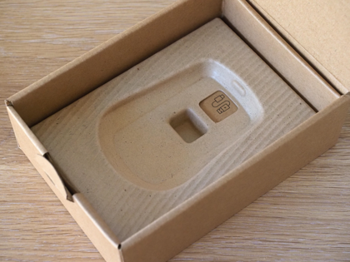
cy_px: 131
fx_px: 809
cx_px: 175
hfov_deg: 24.4
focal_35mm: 80
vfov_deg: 18.4
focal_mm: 40
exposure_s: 1/100
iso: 3200
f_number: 5.6
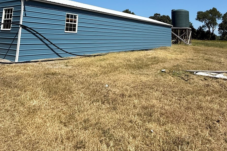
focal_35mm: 31
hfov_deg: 60.2
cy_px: 11
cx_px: 122
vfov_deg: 38.8
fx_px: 195
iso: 50
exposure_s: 1/2410
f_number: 2.2
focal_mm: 2.22
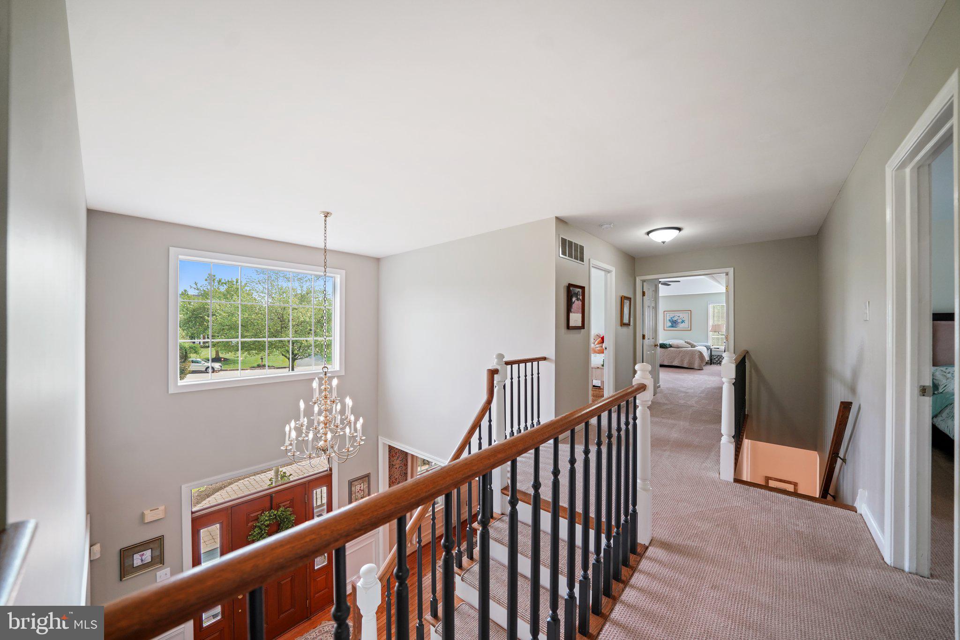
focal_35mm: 12
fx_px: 320
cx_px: 480
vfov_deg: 90.0
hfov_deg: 112.6
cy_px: 320
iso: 500
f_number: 4
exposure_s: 1/30
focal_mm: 12
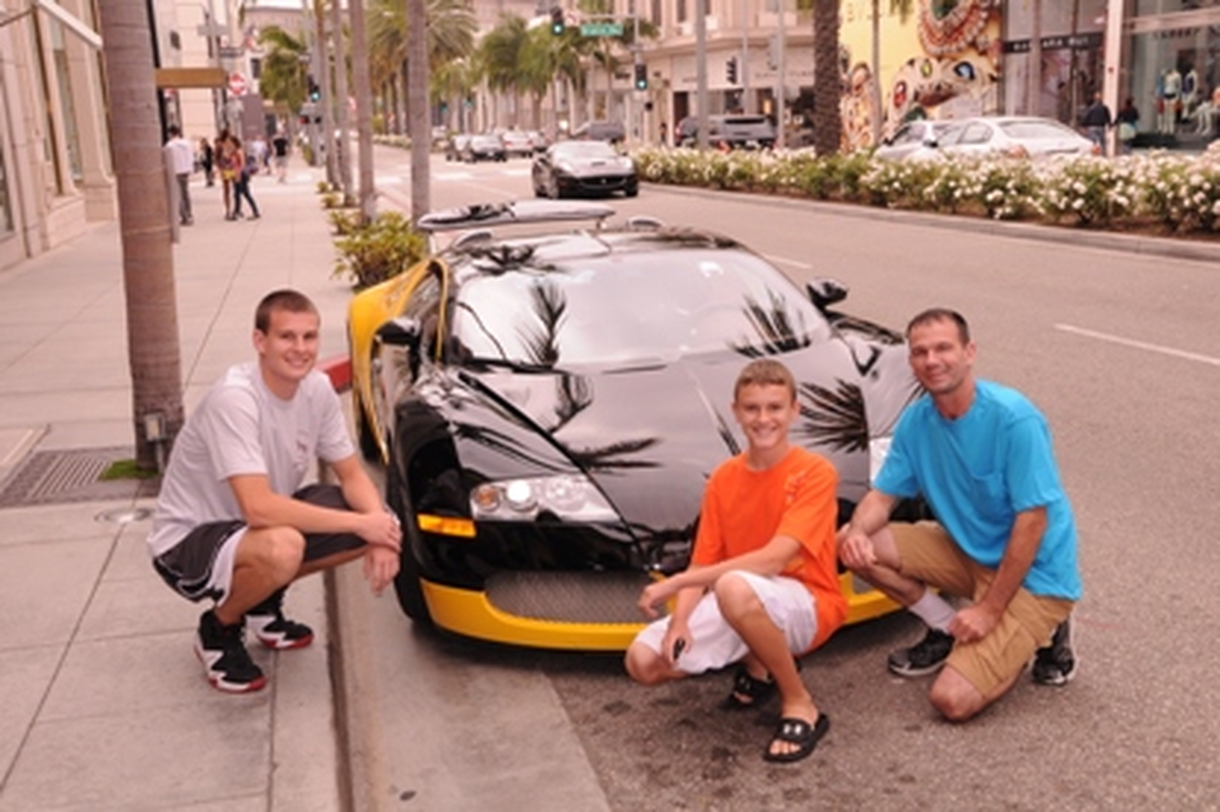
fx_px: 1422
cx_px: 610
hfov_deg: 46.4
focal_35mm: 42
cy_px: 406
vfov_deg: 31.8
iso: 400
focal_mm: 28
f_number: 13
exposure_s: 1/200
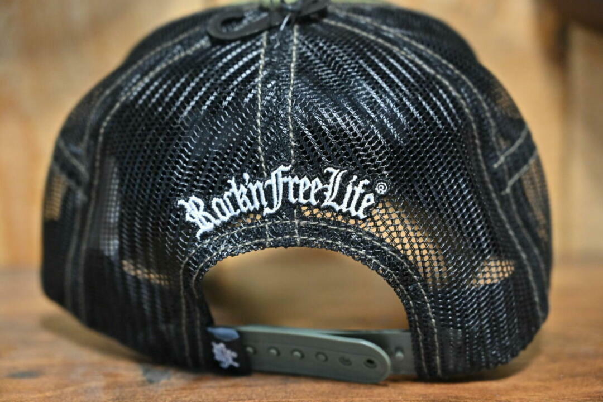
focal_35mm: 70
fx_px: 1172
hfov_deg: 28.8
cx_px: 302
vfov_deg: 19.5
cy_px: 201
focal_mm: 70
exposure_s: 1/80
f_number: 4
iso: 3200
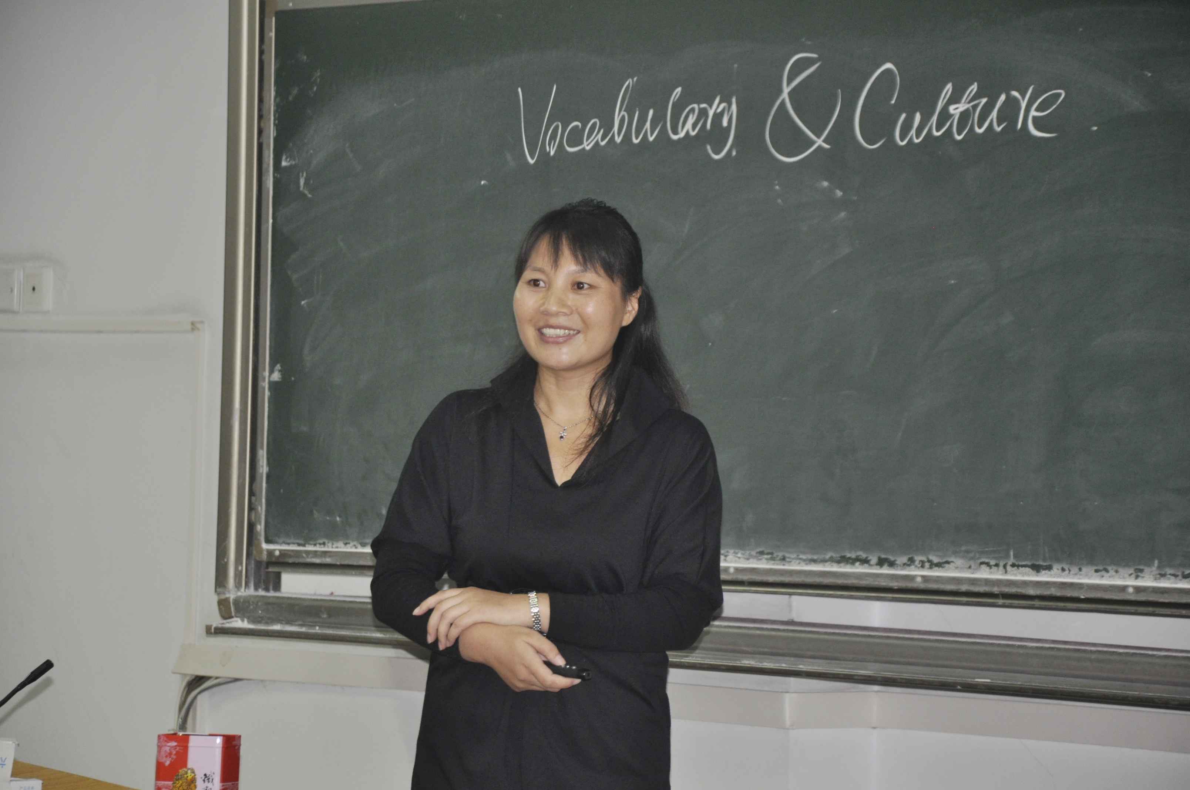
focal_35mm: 158
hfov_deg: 13.1
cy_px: 395
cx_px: 595
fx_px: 5200
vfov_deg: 8.7
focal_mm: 105
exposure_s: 1/60
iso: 800
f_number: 5.6
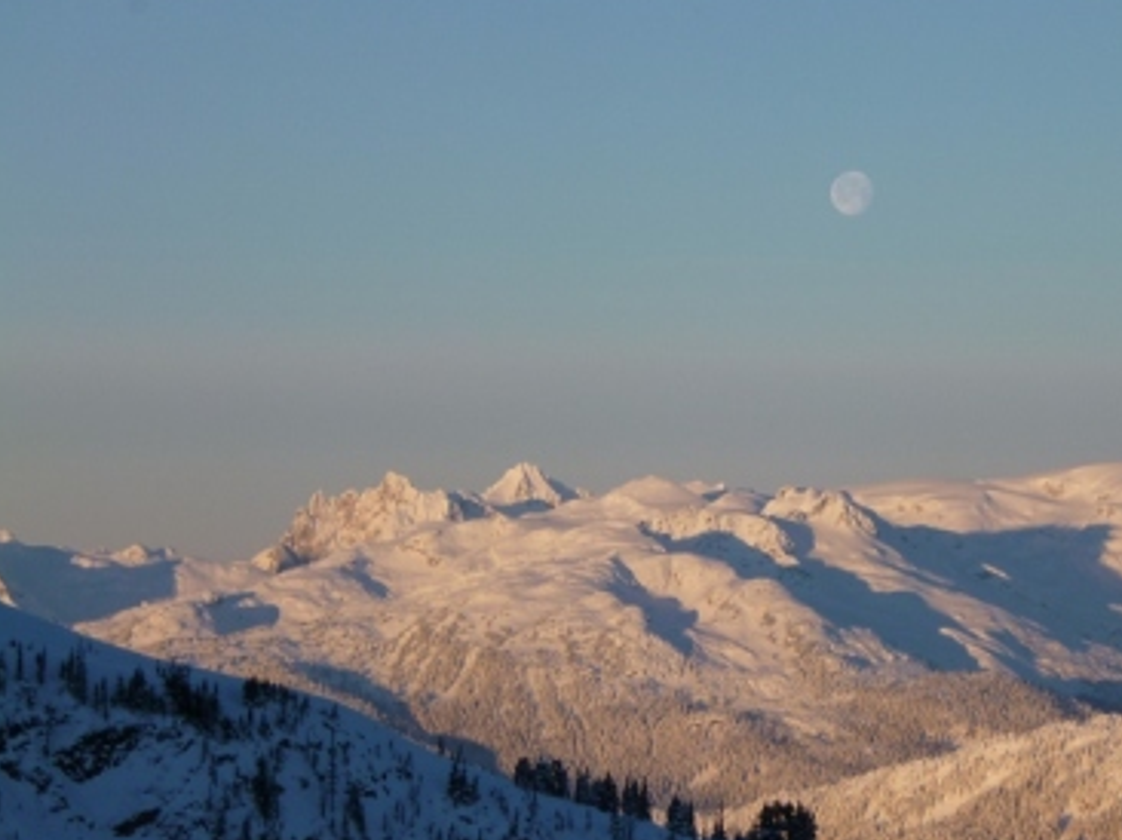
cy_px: 431
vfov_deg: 9.0
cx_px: 754
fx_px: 5312
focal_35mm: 164
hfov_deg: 12.0
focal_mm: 21.5
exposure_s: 1/200
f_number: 6.4
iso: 100
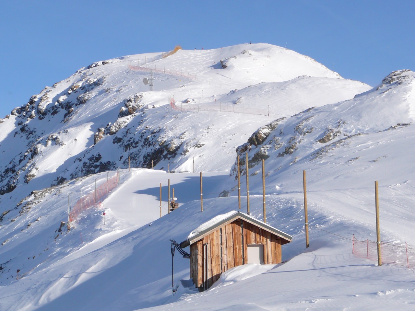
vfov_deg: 13.2
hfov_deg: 17.6
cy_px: 156
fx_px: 1343
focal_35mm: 112
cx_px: 208
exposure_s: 1/400
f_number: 6.3
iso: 80
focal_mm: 16.6
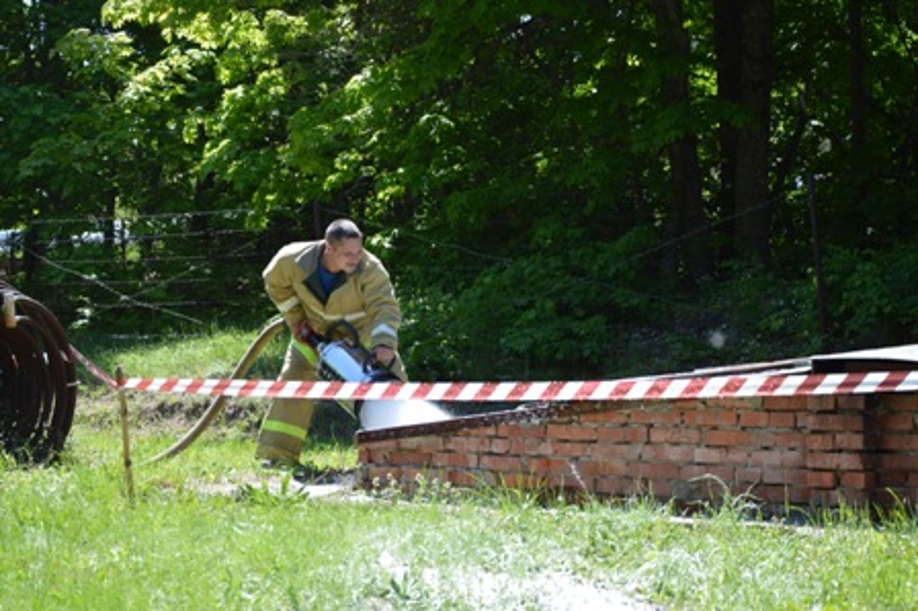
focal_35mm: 75
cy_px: 306
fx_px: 1911
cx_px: 459
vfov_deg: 18.2
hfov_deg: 27.0
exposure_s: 1/640
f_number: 5
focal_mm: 50
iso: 400
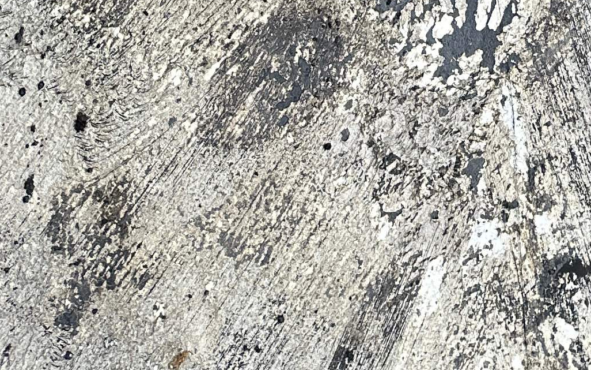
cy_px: -774
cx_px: 666
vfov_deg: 9.7
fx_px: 1610
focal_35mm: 100
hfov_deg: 19.8
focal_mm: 6.86
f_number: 1.78
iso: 80
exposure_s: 1/387
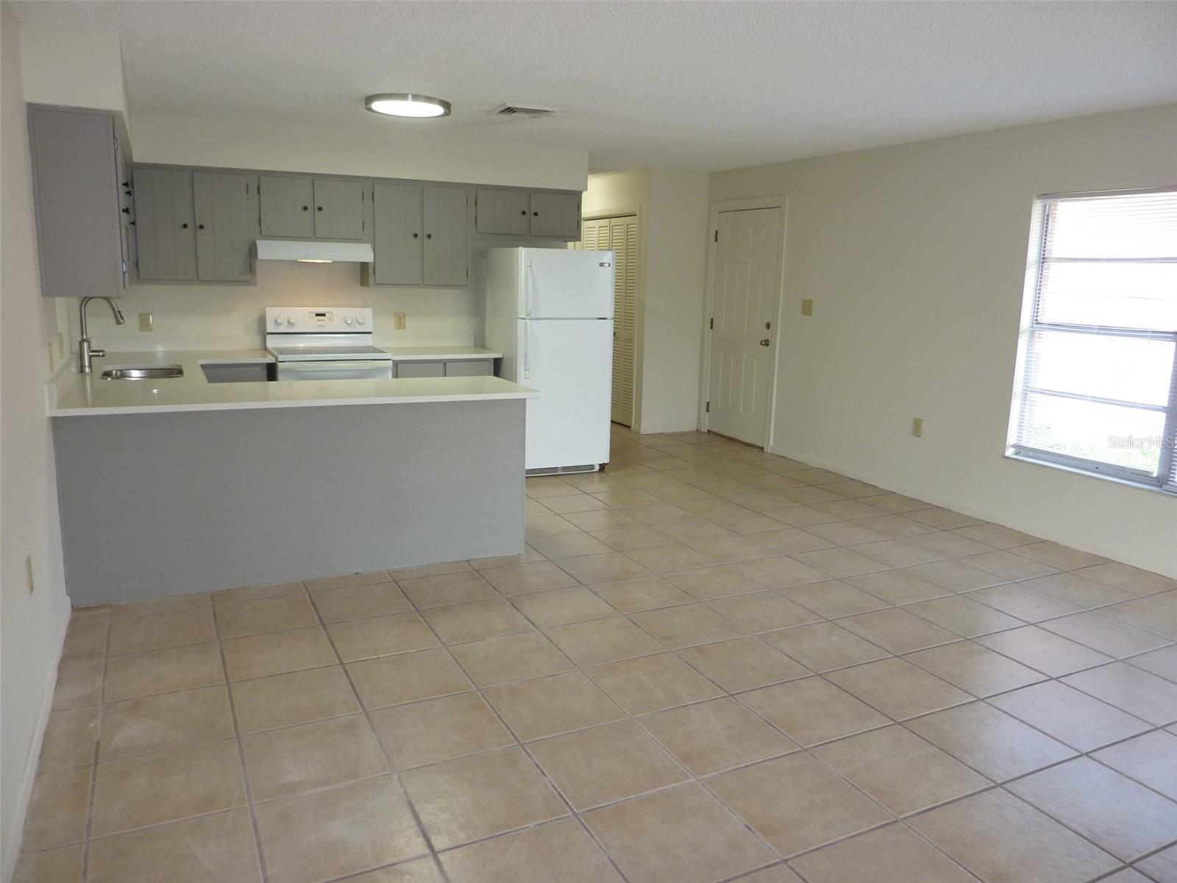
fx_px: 850
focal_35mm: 25
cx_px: 588
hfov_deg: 69.4
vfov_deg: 54.9
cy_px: 442
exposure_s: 1/30
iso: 160
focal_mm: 4.1
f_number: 3.3
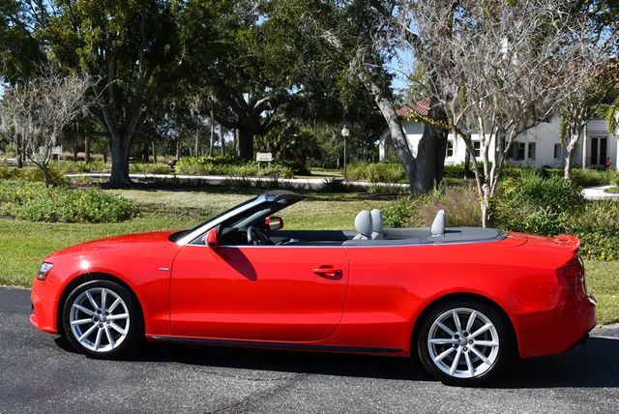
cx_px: 310
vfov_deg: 29.3
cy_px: 207
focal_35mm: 46
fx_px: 792
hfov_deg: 42.7
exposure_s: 1/250
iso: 110
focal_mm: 23
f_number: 8
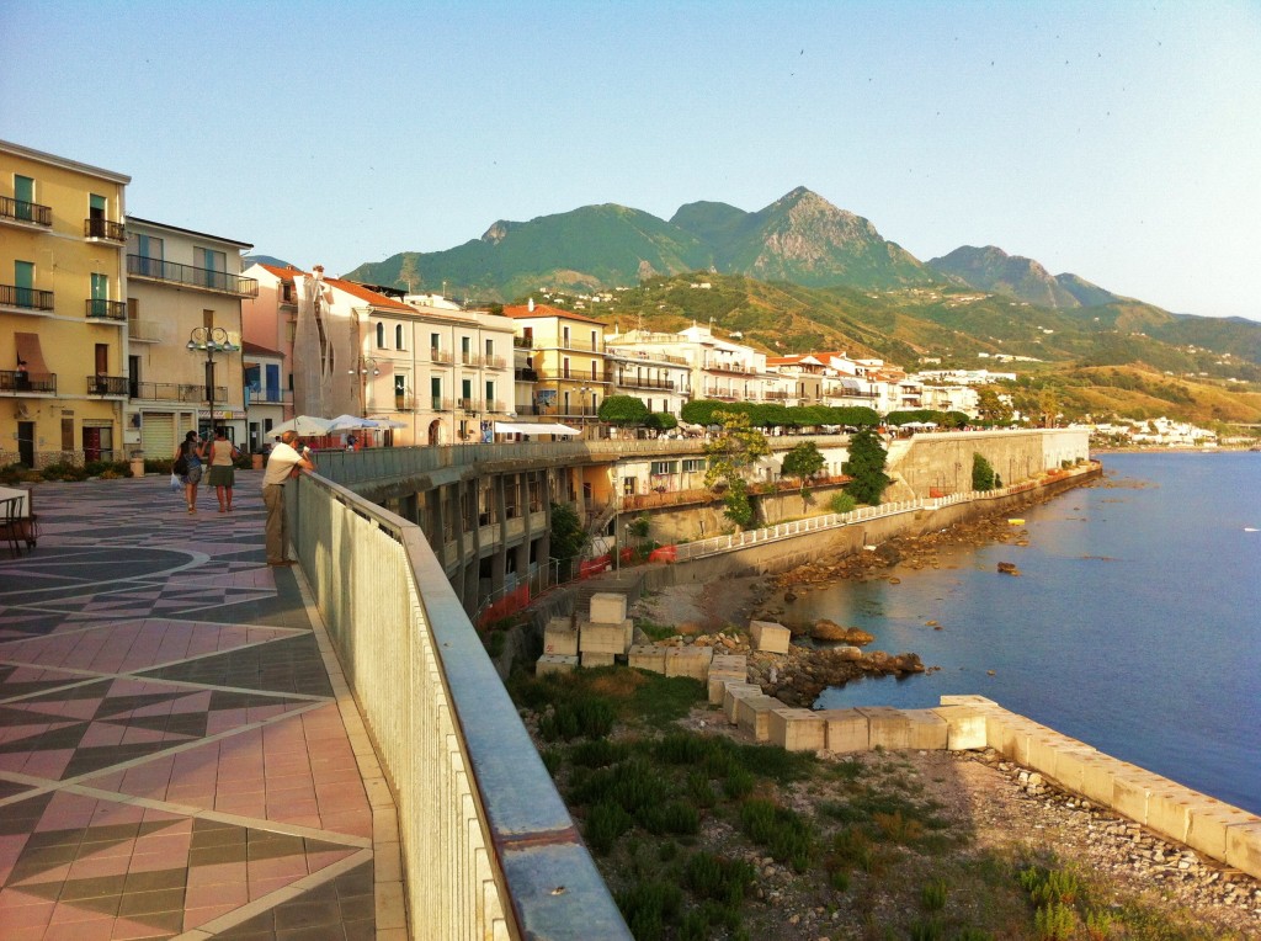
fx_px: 1273
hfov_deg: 52.7
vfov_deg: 40.6
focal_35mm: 35
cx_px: 630
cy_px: 470
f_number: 2.8
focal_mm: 3.85
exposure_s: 1/640
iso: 80
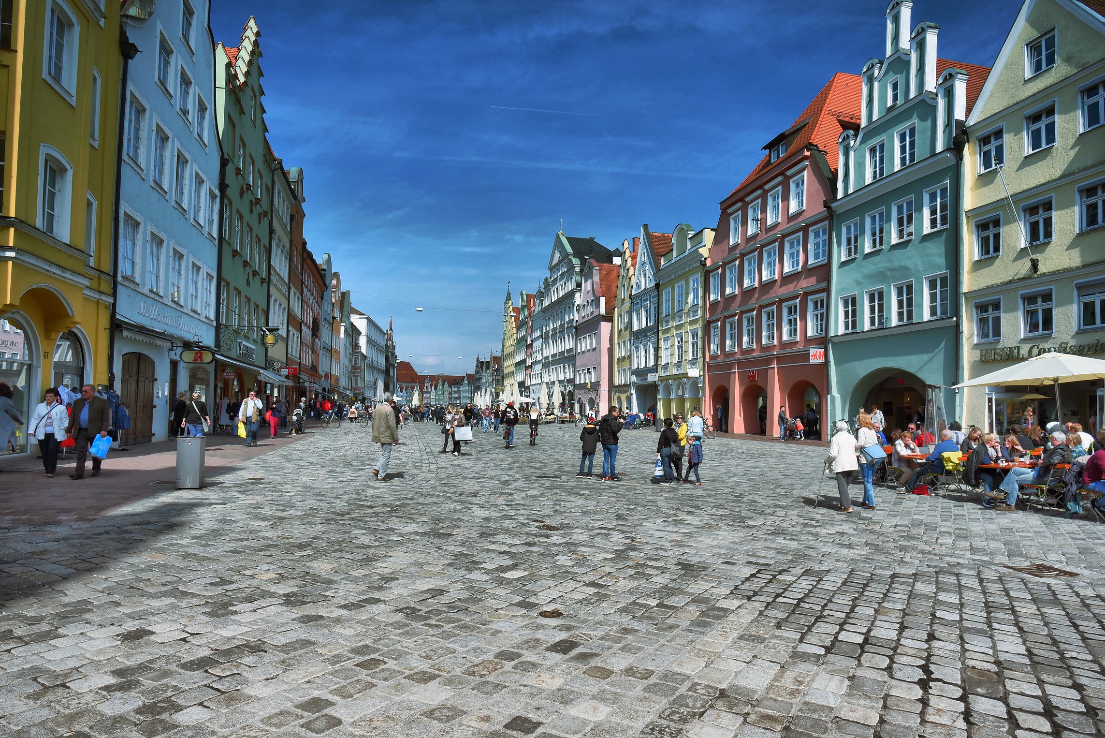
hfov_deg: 81.2
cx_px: 567
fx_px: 645
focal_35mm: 21
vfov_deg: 59.5
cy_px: 379
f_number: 13
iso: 100
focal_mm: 20
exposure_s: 1/50
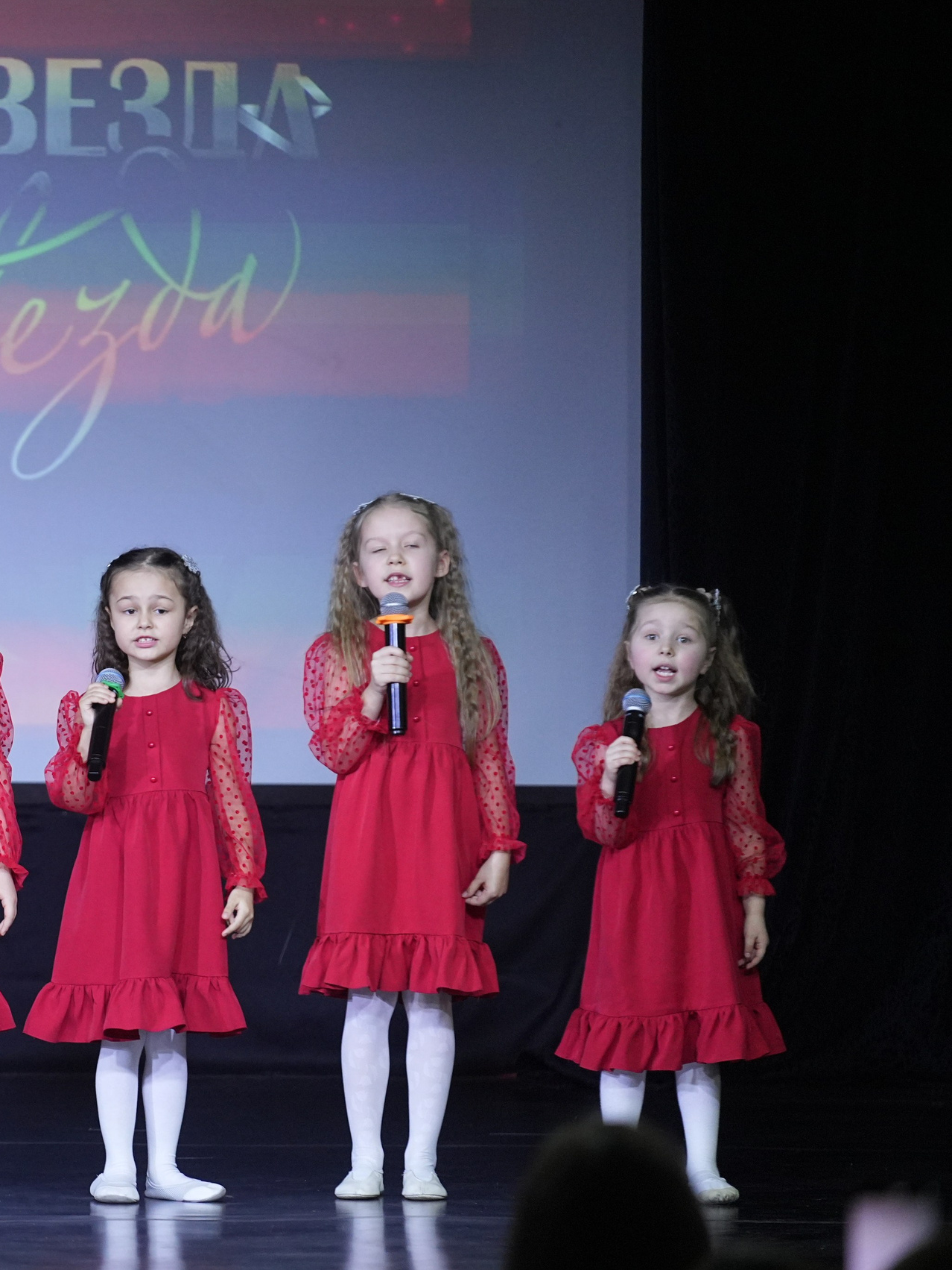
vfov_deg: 6.9
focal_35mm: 289
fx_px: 10593
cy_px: 634
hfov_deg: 5.1
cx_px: 37
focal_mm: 200
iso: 2500
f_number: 2.8
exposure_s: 1/400
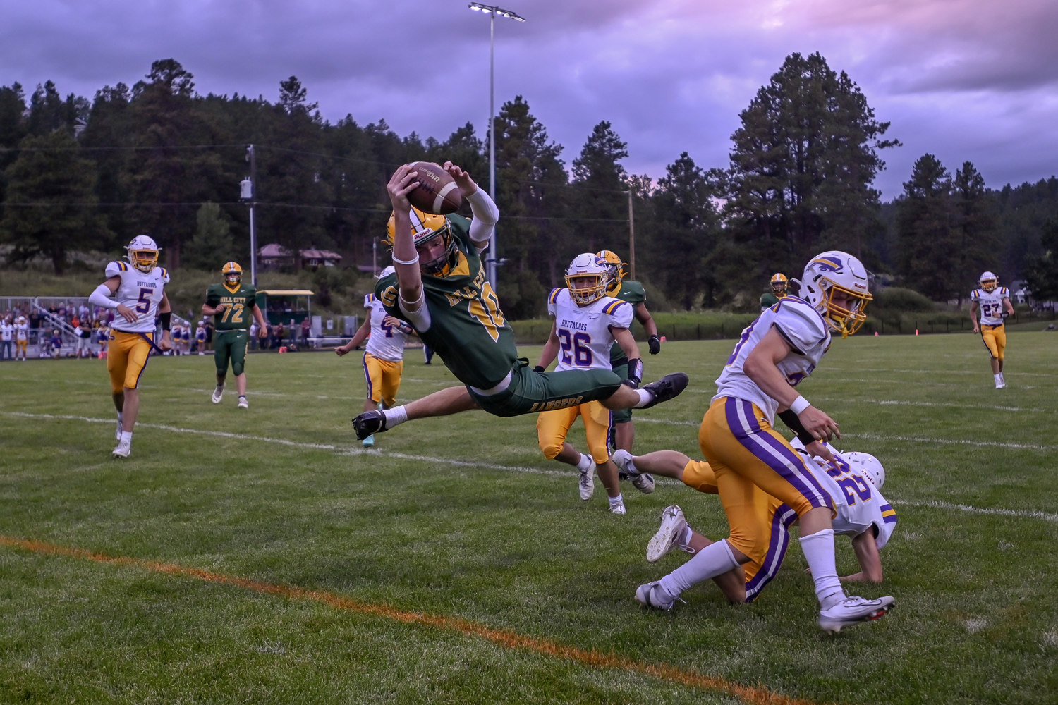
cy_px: 352
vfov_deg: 37.9
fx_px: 1029
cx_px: 529
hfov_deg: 54.4
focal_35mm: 35
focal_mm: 35
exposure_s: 1/1600
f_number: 2.8
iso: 1600
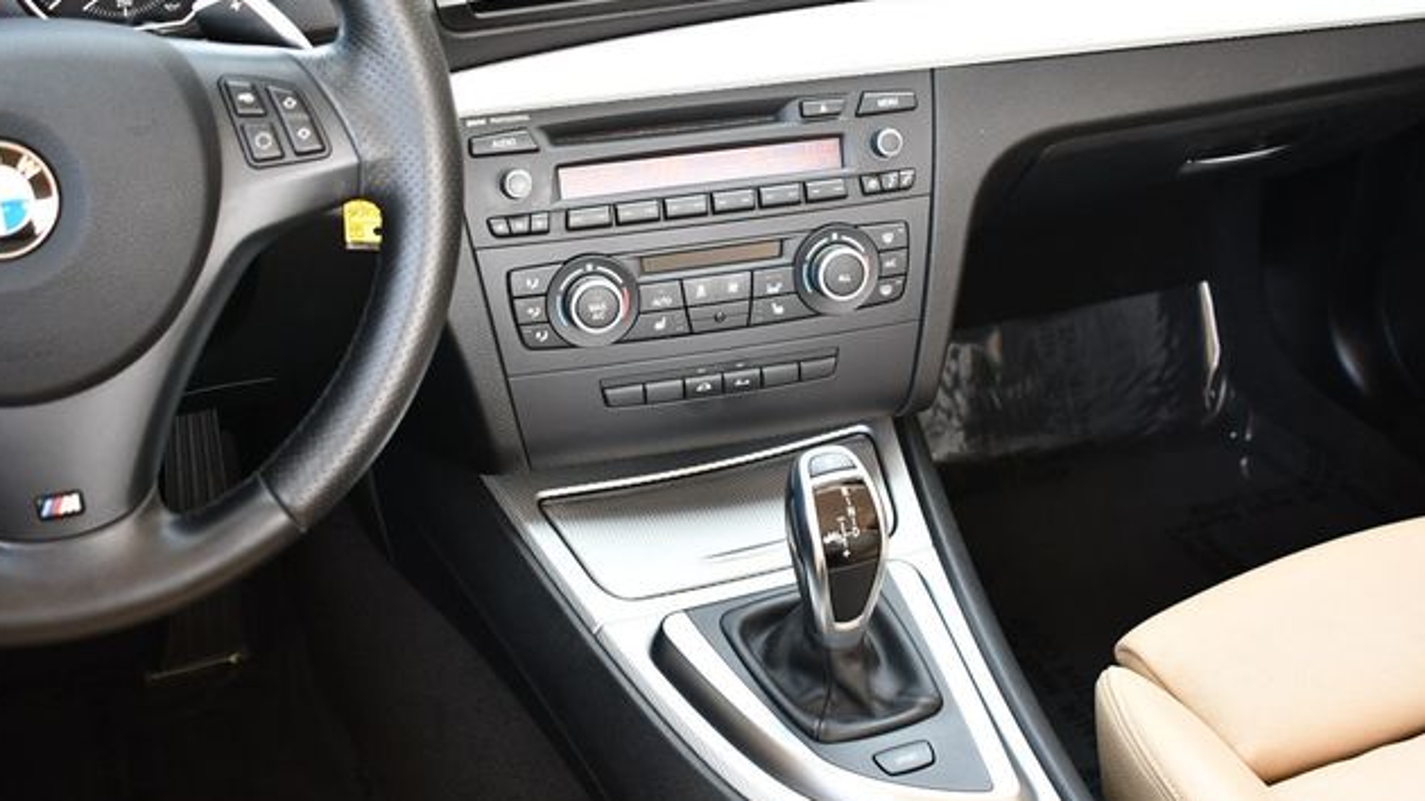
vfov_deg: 24.4
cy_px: 376
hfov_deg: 42.1
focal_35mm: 49
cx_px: 712
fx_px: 1851
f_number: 3.8
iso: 800
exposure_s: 1/125
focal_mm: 23
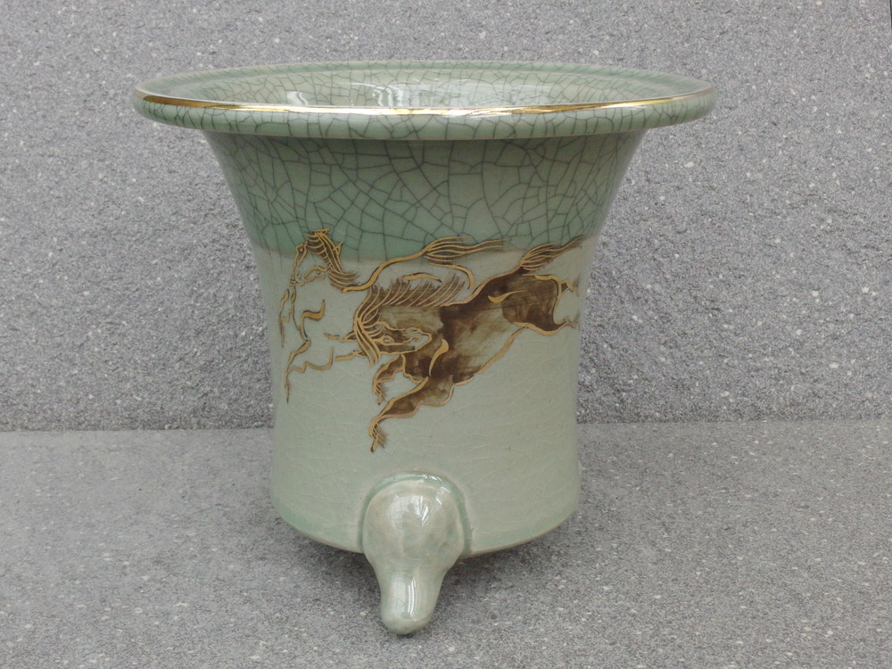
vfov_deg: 29.1
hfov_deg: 38.2
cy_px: 334
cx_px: 446
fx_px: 1288
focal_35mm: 50
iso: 640
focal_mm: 10.7
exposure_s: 1/60
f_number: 7.1
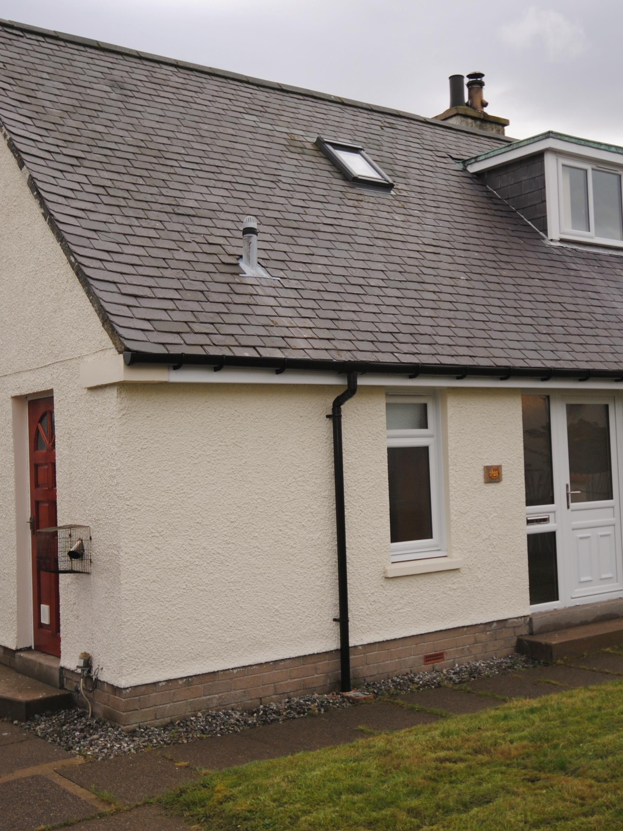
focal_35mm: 44
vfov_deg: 42.9
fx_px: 1056
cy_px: 413
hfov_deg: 32.8
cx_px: 345
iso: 100
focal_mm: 20
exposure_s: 1/160
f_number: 6.3
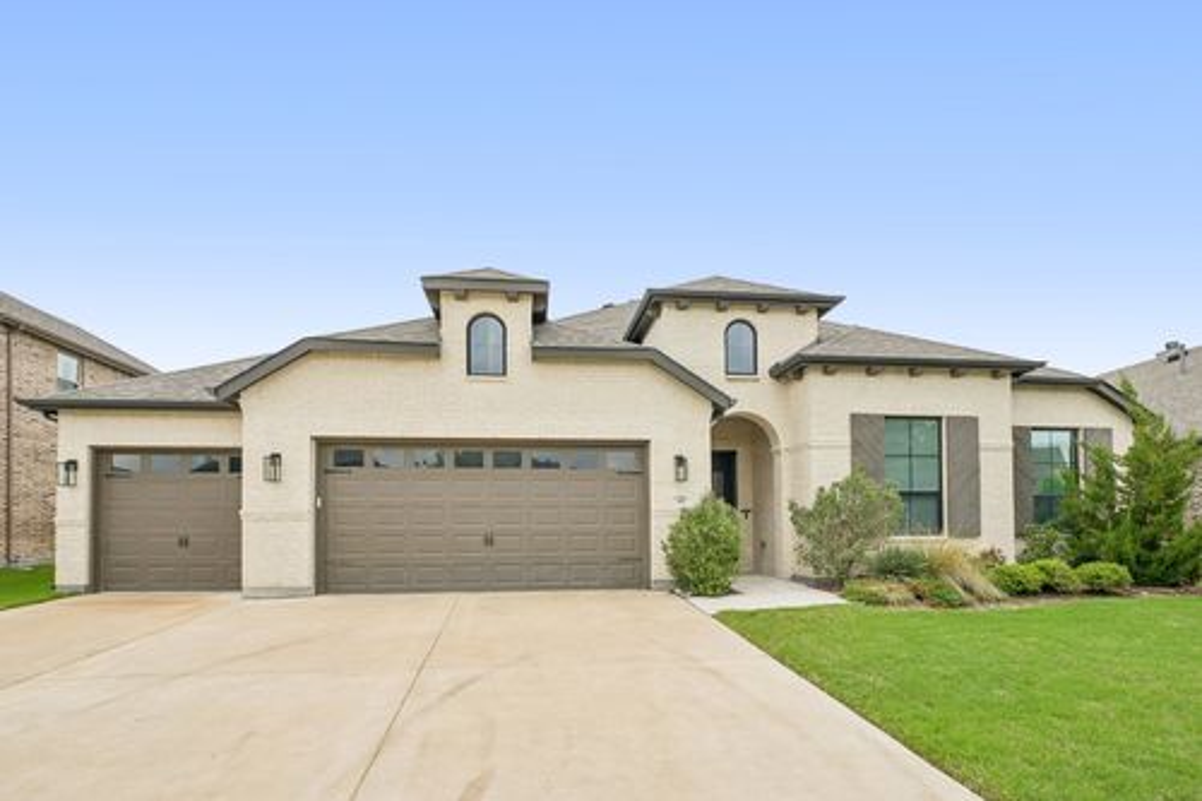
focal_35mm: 16
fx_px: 534
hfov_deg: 96.8
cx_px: 601
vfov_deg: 73.7
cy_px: 400
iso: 400
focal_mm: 16
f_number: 8
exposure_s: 1/1000
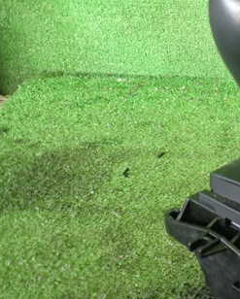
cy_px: 141
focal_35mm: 57
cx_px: 284
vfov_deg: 33.0
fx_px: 505
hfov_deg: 24.4
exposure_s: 1/30
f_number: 2.3
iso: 400
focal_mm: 5.4
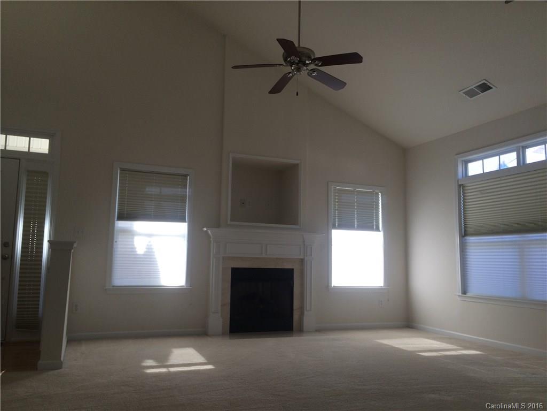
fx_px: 458
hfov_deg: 61.7
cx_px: 274
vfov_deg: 48.2
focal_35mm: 29
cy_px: 206
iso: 40
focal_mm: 4.15
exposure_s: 1/120
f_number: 2.2
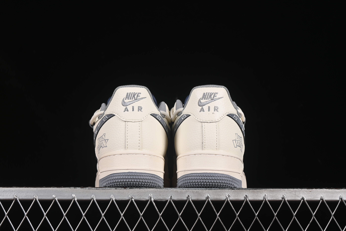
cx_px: 173
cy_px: 116
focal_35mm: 75
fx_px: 721
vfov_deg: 18.2
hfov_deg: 27.0
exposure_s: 1/80
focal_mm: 50
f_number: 8
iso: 160
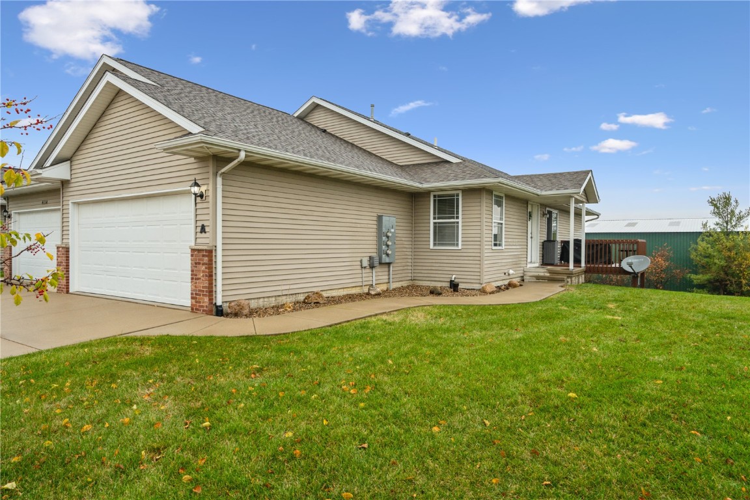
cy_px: 250
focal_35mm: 21
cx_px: 375
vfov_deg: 59.5
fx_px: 437
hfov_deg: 81.2
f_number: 10
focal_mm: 21
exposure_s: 1/125
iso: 640
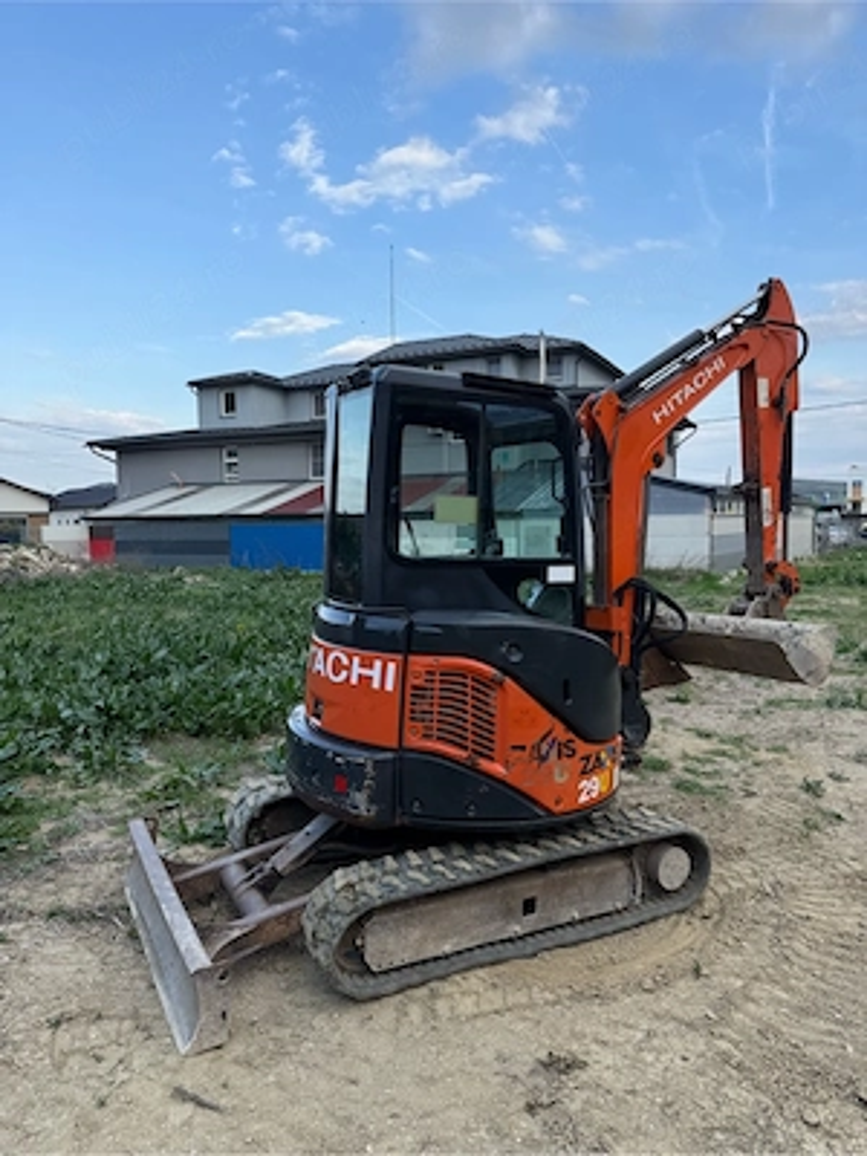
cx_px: 434
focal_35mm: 24
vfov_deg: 71.6
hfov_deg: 56.8
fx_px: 801
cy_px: 578
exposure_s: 1/1314
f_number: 1.78
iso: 80
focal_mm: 6.76
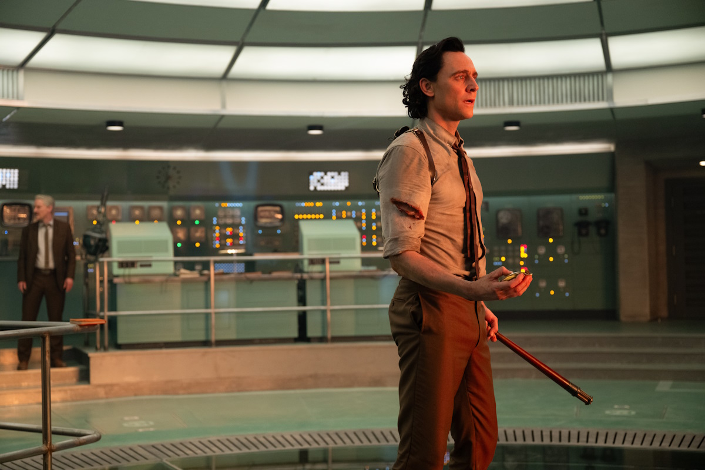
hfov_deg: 41.1
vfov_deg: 28.1
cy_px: 235
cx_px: 352
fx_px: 940
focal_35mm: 48
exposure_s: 1/640
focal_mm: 48
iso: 2000
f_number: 3.2
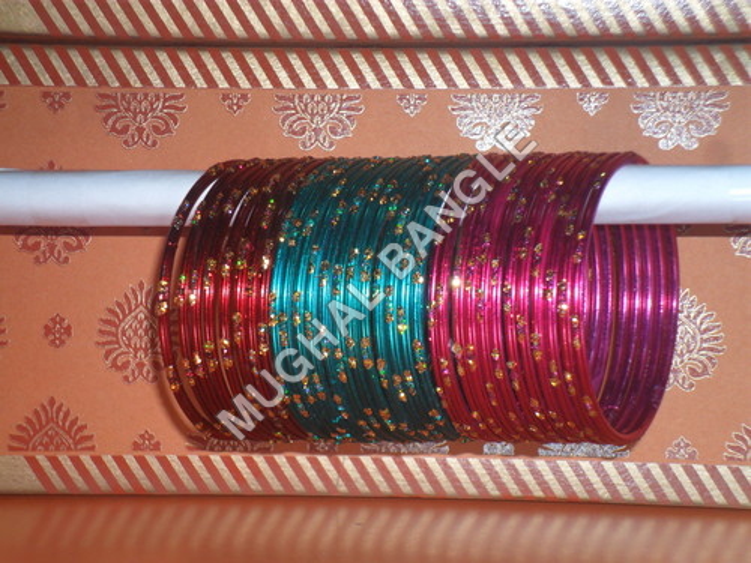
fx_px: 2343
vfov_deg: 13.7
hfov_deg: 18.2
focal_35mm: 108
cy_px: 282
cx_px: 376
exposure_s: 1/60
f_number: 5
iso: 100
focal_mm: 19.6
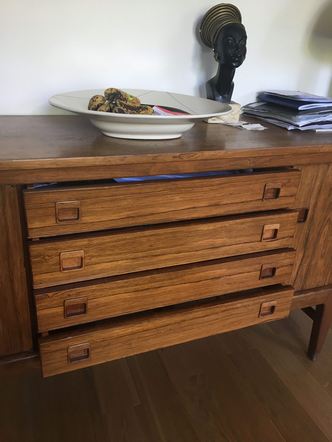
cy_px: 221
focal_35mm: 29
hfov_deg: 48.2
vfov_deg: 61.7
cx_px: 166
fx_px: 371
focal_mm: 4.15
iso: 80
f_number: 2.2
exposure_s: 1/33
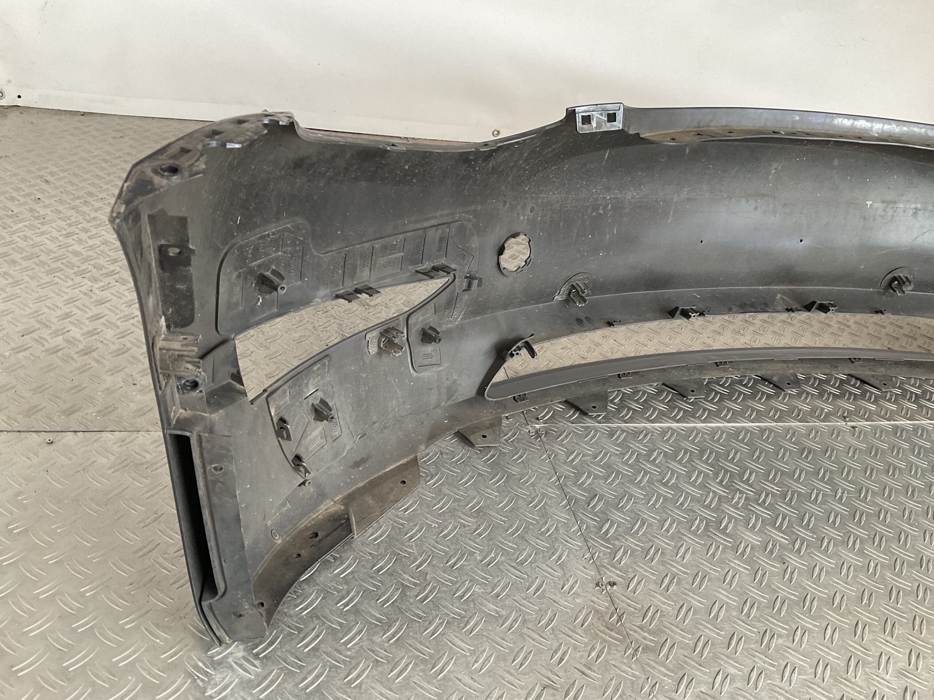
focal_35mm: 29
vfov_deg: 48.2
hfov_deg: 61.7
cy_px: 350
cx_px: 467
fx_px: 782
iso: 64
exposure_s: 1/50
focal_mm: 3
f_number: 1.8
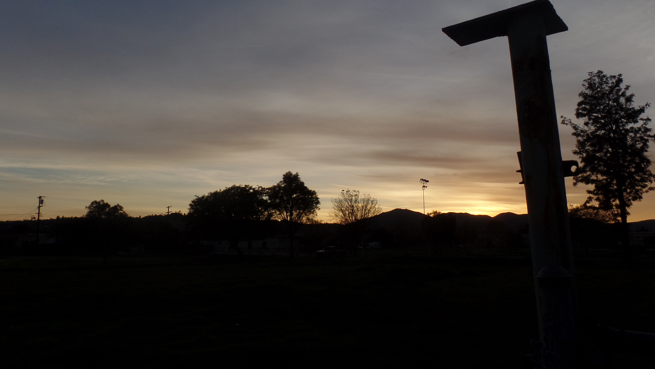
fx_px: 504
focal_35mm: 29
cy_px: 144
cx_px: 328
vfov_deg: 40.0
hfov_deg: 66.1
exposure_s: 1/500
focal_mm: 4.1
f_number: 3.5
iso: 80
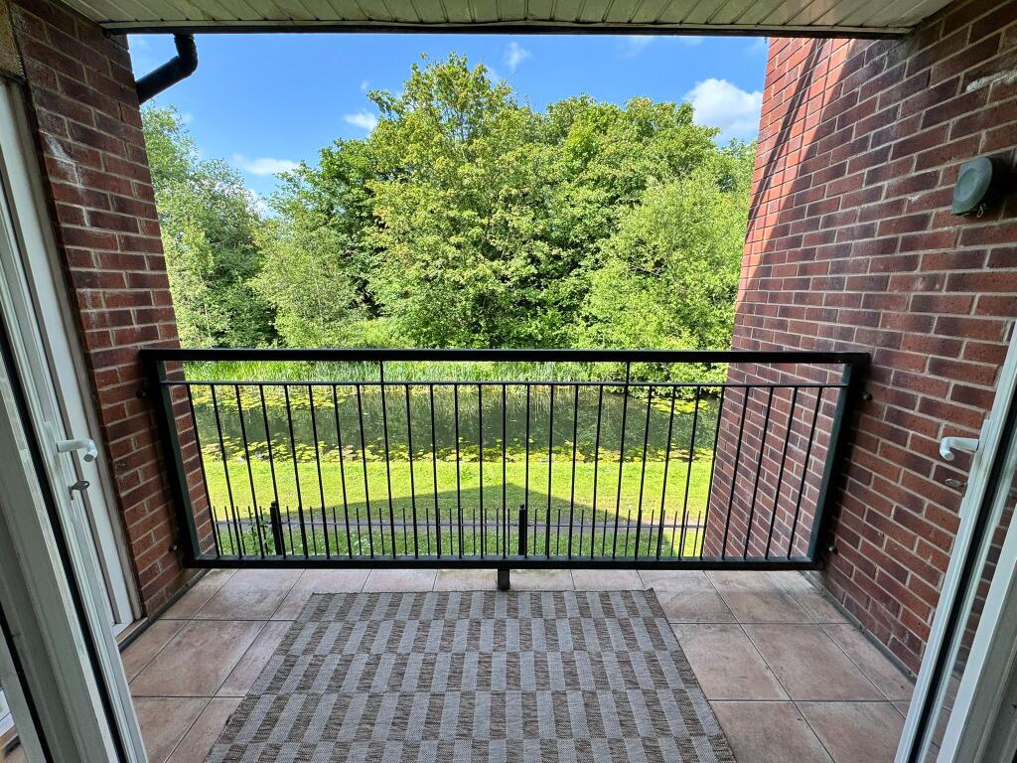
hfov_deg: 102.1
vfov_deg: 85.7
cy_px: 382
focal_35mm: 14
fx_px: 411
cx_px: 508
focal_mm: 2.22
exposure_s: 1/440
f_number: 2.2
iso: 40
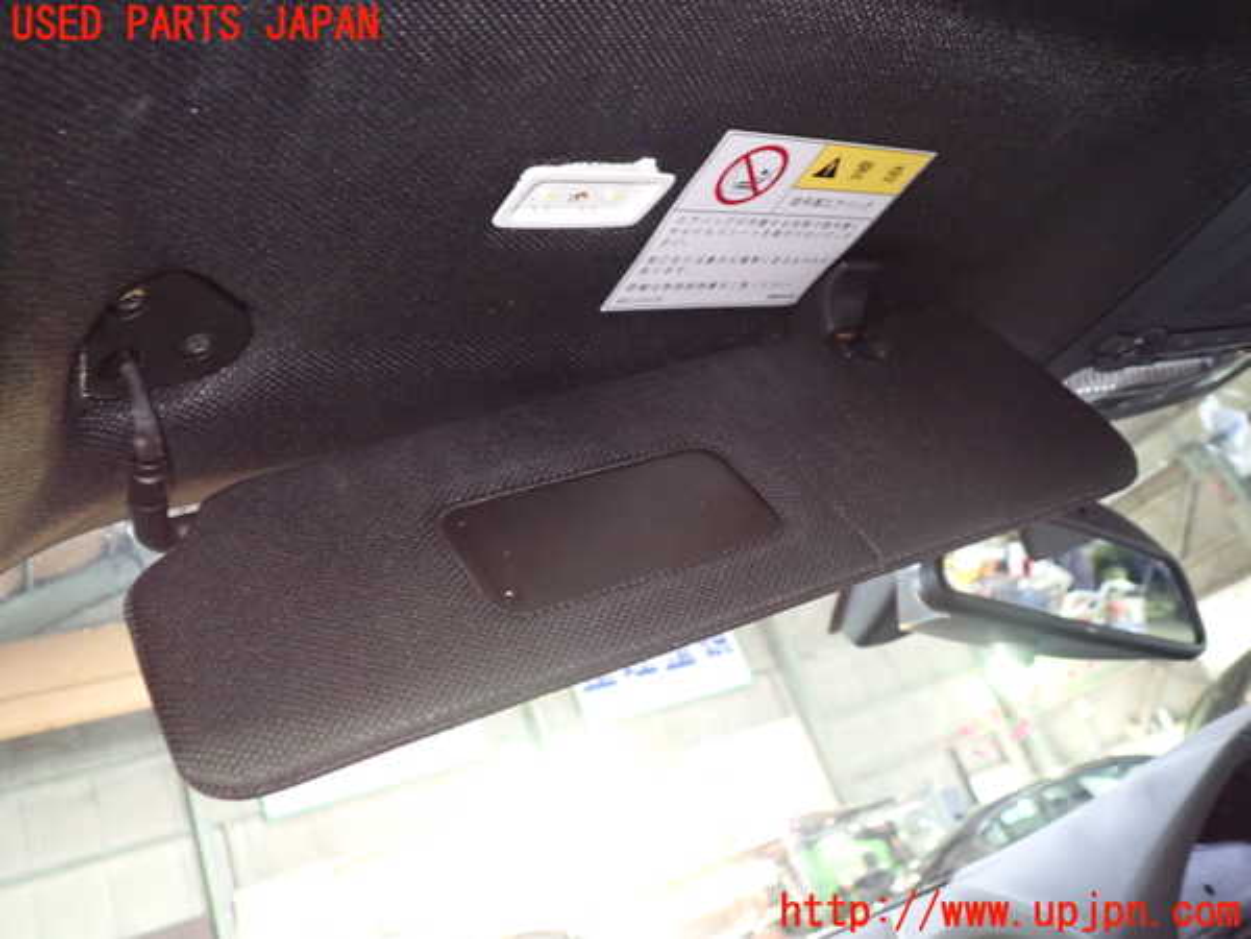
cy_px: 470
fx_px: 1084
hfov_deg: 60.0
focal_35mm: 30
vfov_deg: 46.8
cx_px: 626
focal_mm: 5.4
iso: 800
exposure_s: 1/20
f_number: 2.3
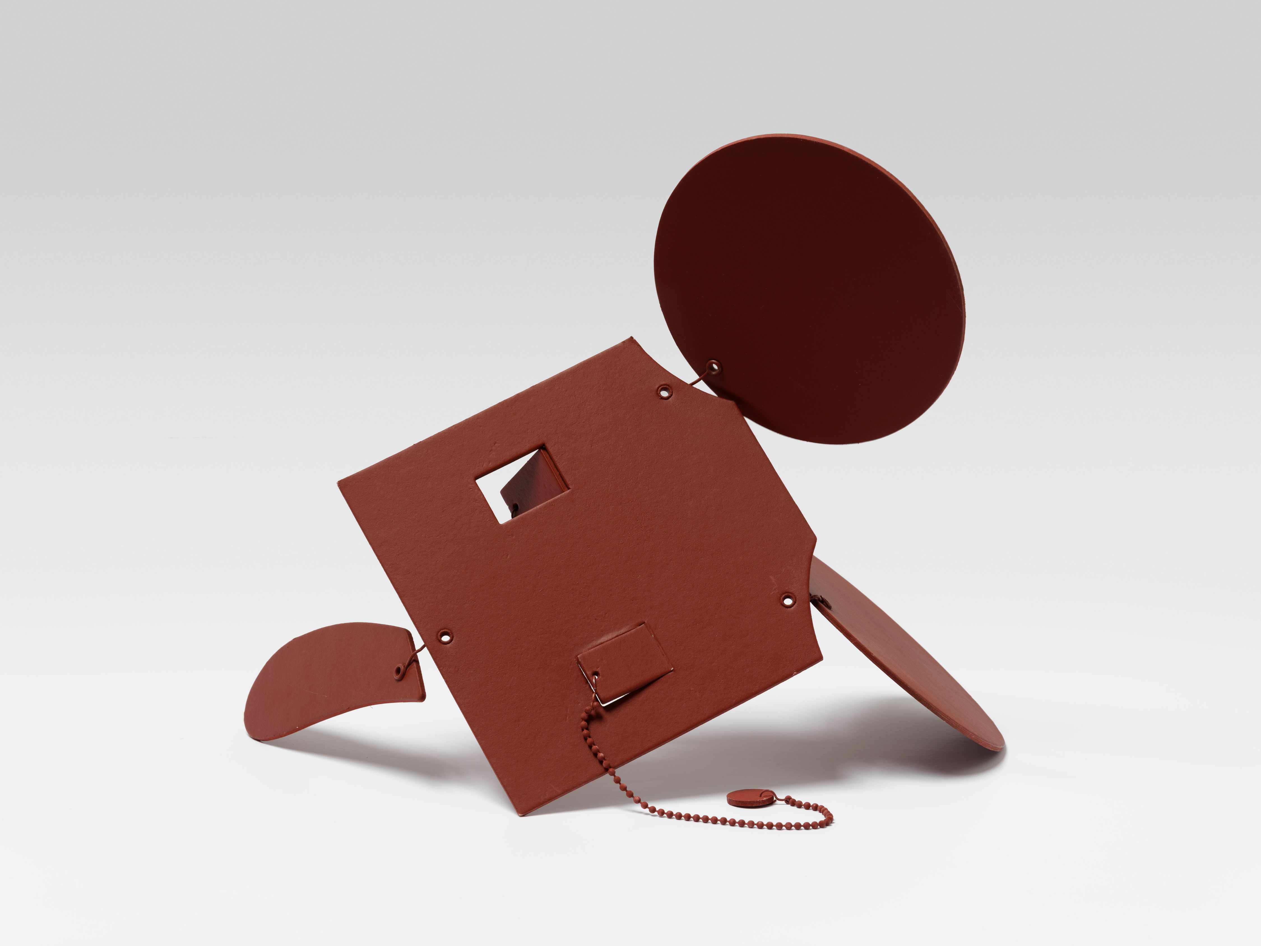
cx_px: 630
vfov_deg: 17.0
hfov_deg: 22.5
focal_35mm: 87
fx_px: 3169
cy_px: 473
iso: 200
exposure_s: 1/100
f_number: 13
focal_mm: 110
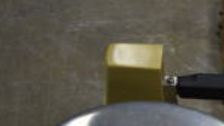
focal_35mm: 116
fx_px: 689
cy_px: 255
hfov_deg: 16.0
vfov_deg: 9.7
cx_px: 388
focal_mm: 18
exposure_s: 1/160
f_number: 3.5
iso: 800
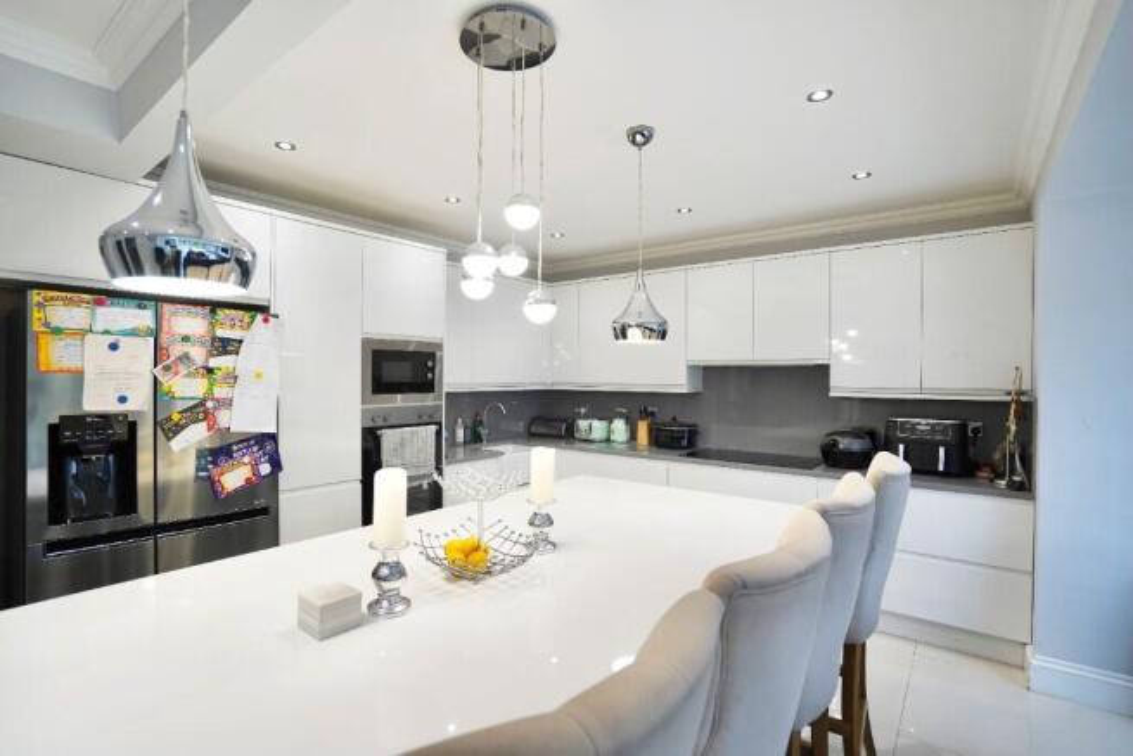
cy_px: 378
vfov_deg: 73.8
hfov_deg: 96.7
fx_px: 504
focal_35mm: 16
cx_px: 566
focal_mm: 16
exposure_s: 1/160
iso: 320
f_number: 4
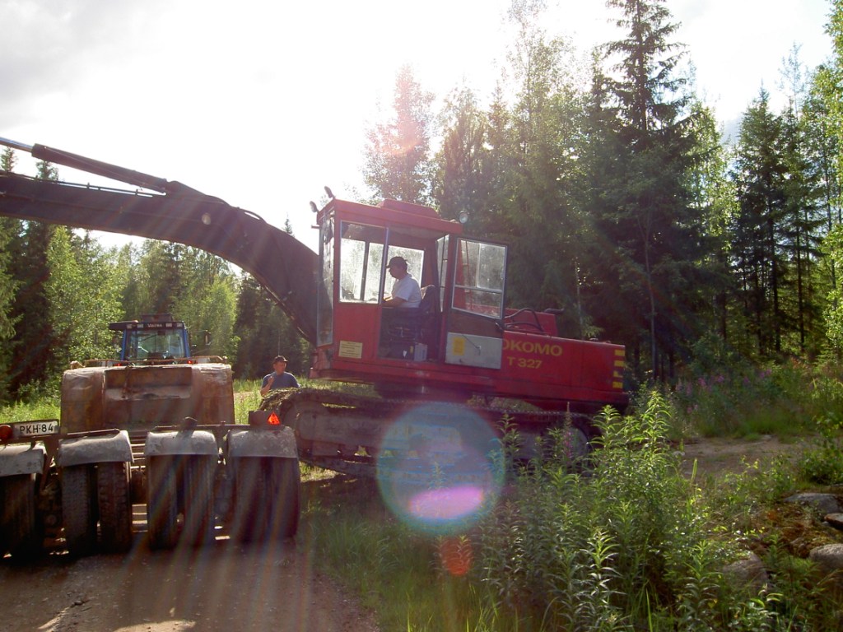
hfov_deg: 54.0
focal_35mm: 34
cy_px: 316
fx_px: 828
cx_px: 422
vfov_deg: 41.8
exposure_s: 1/200
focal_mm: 5.6
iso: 100
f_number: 4.7
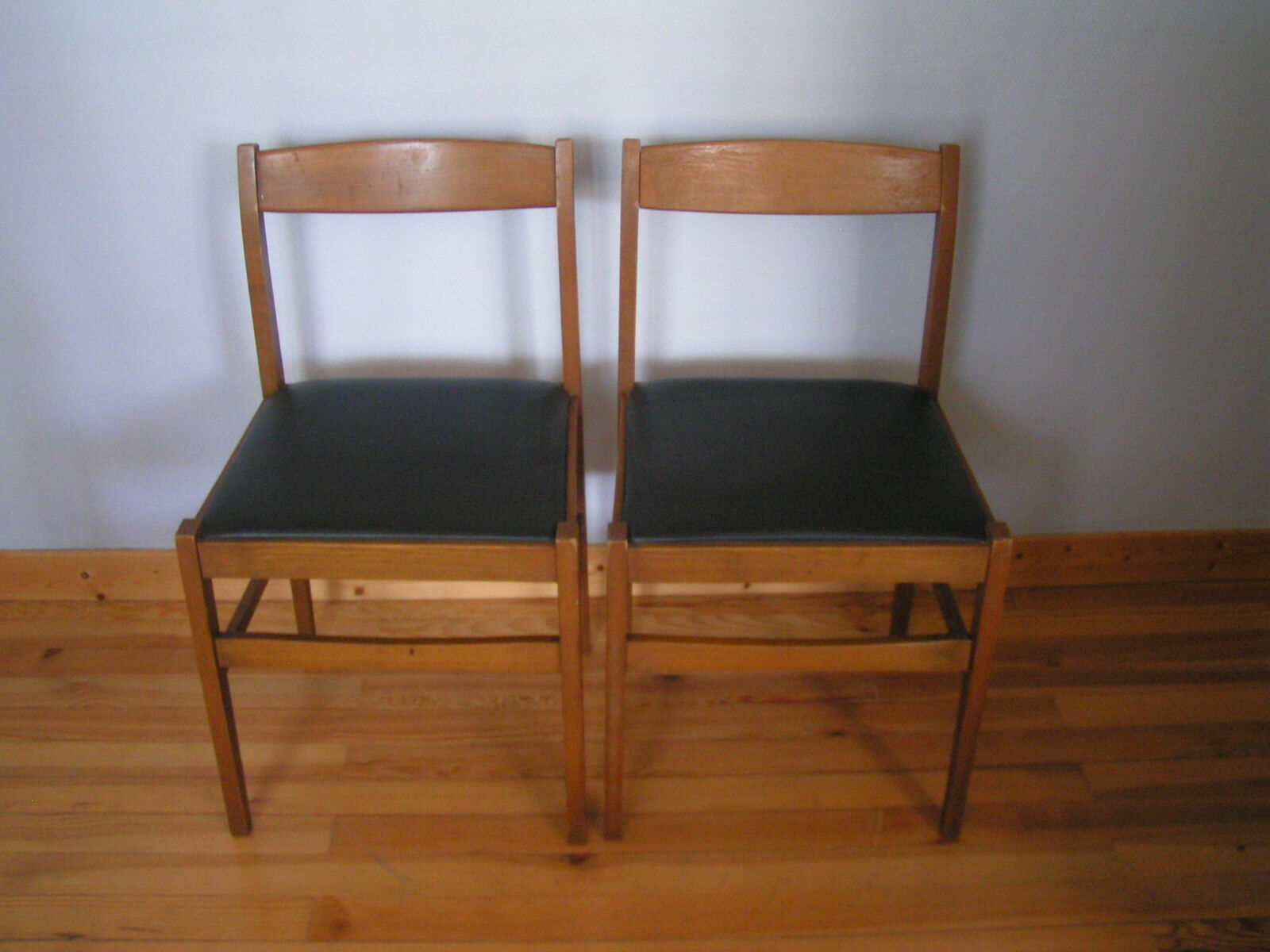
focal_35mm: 38
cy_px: 476
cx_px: 635
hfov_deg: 49.0
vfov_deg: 37.7
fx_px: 1394
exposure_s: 1/25
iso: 200
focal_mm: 5.8
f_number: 2.8
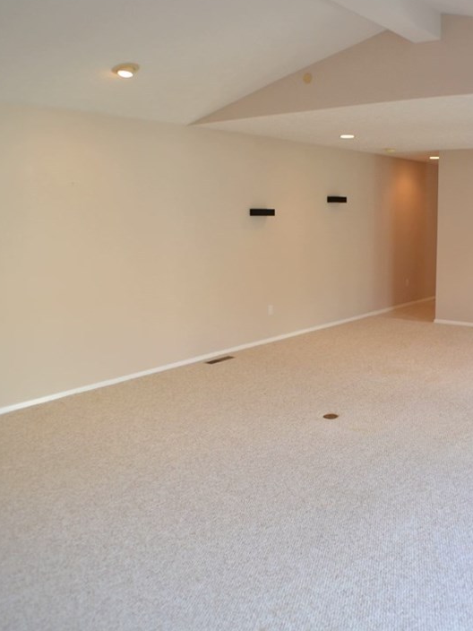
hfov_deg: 35.2
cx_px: 352
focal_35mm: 40
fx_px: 729
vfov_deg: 46.8
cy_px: 311
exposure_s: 1/80
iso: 400
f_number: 4.5
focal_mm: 18
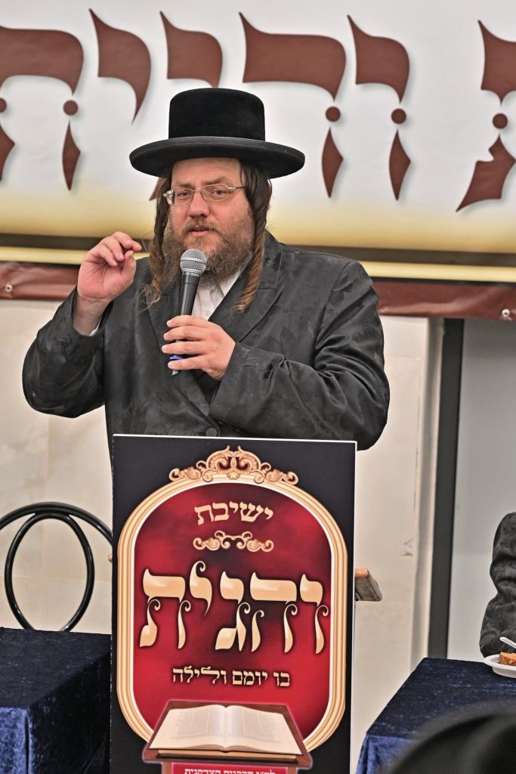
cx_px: 258
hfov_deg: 10.3
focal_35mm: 133
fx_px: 2858
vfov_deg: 15.4
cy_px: 387
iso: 1000
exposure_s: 1/160
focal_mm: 89
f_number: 4
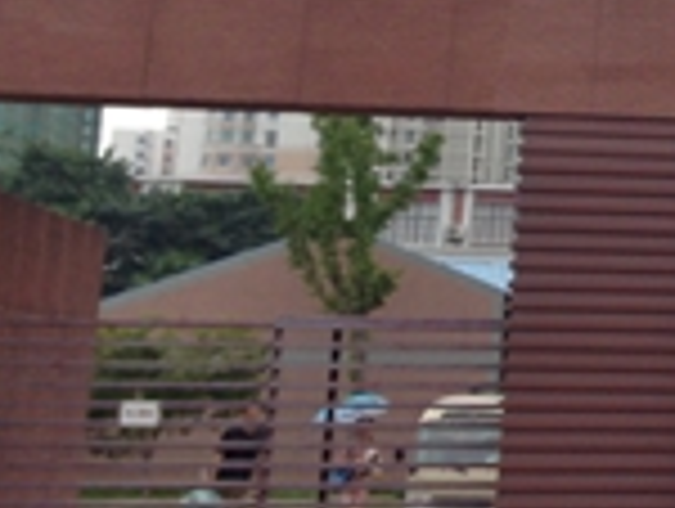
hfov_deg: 13.6
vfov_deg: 11.1
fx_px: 2578
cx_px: 1156
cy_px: -72
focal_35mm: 132
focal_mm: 4.13
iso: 50
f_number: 2.4
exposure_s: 1/352
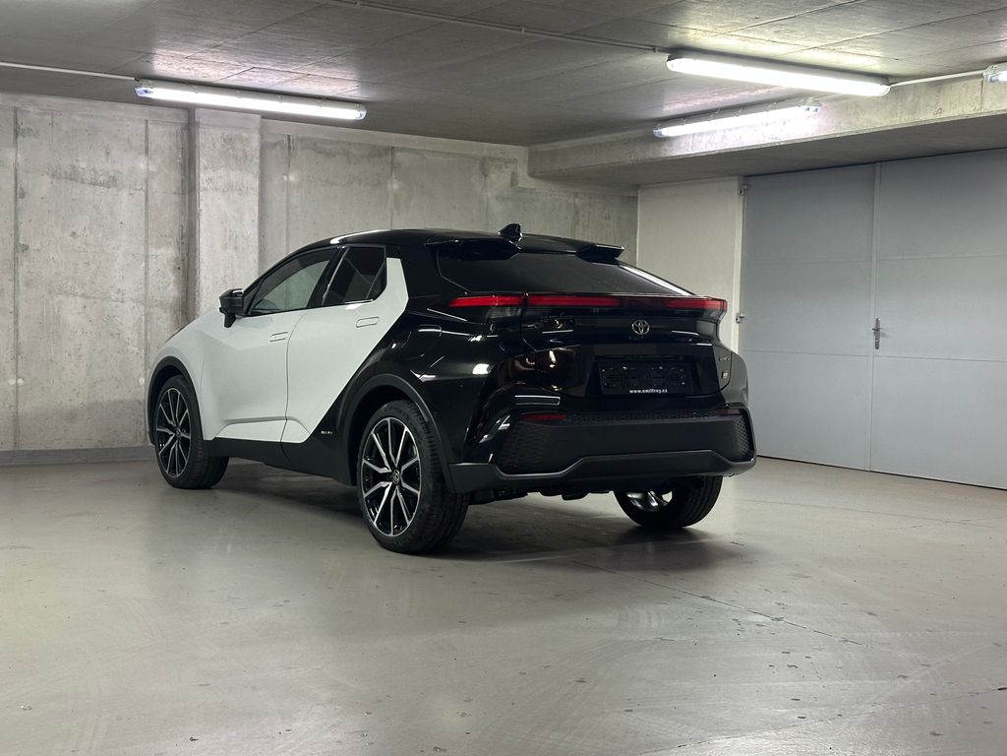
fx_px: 1396
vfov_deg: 30.3
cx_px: 504
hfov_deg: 39.7
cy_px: 378
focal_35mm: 48
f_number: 1.78
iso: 250
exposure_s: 1/50
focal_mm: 6.86
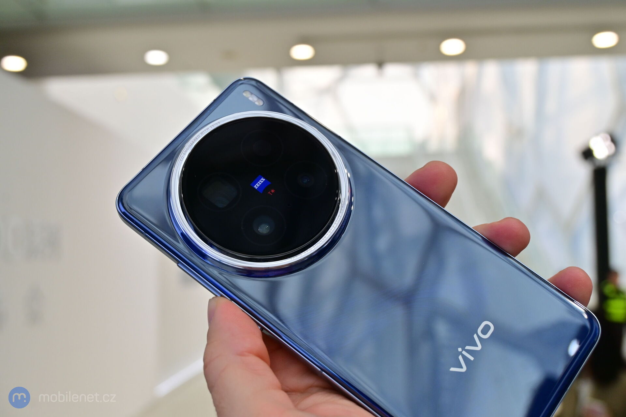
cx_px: 313
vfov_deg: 31.9
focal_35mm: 42
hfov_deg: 46.4
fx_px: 730
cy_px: 208
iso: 320
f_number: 6.3
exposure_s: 1/160
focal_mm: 28
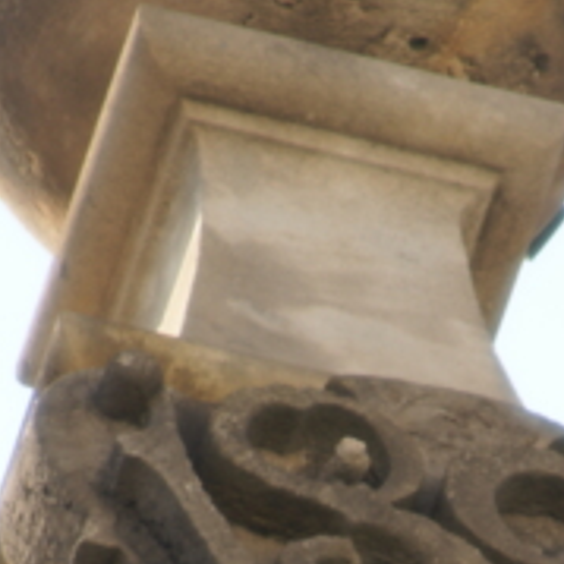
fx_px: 31503
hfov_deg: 1.0
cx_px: 429
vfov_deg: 1.0
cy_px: 597
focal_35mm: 1709
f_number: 6.3
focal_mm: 300
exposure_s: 1/160
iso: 100
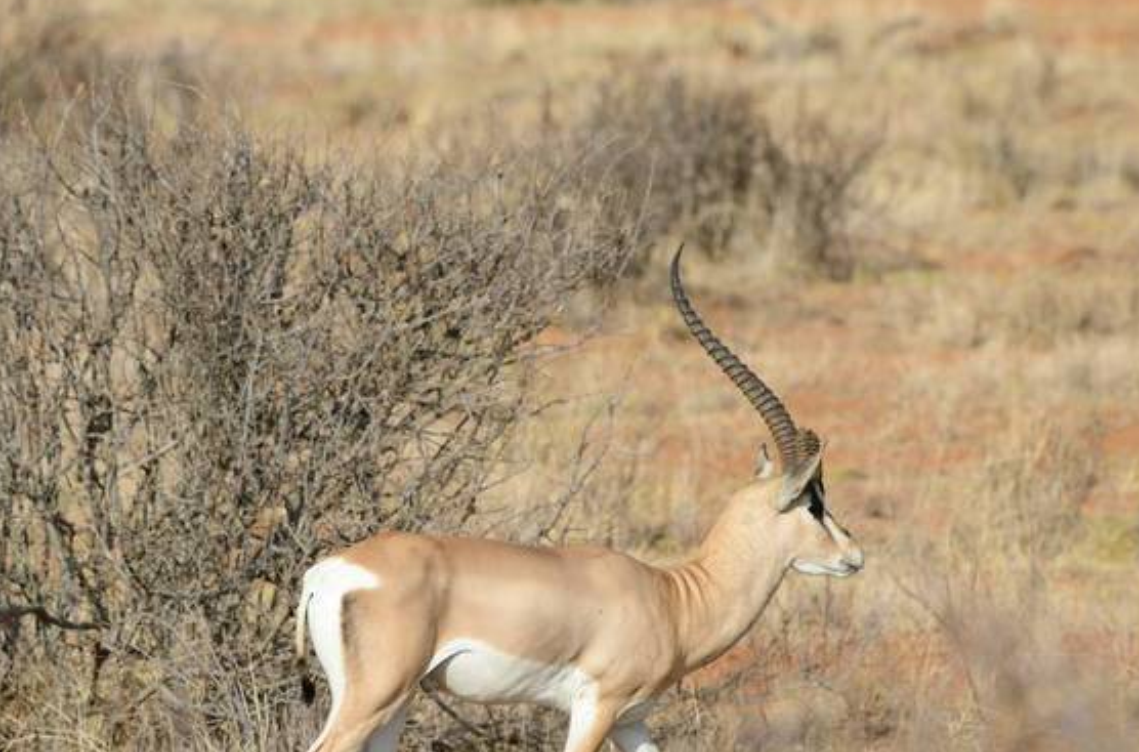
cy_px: 409
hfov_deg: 2.7
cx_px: 631
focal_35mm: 756
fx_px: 23845
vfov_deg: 1.8
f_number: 8
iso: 160
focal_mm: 400
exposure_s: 1/400
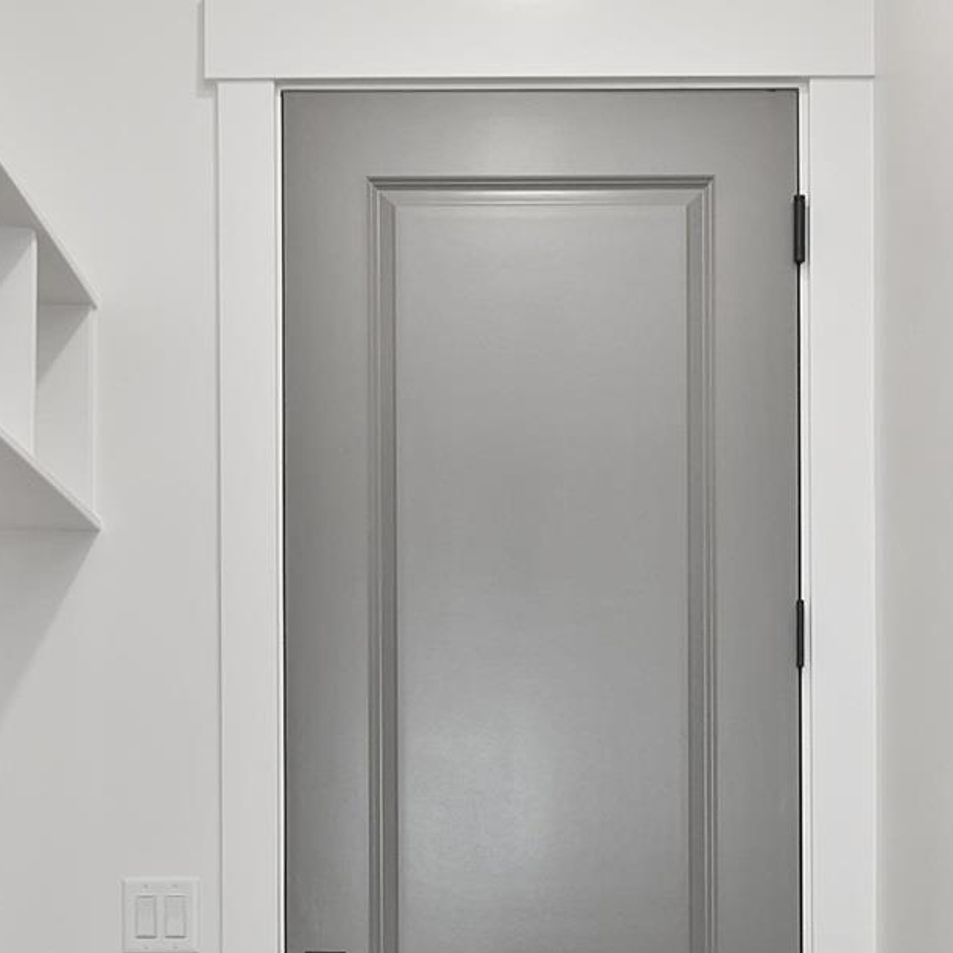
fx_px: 1993
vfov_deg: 26.0
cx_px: 526
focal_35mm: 64
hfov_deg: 26.9
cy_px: 872
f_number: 6.3
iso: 320
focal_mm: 10
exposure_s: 1/20
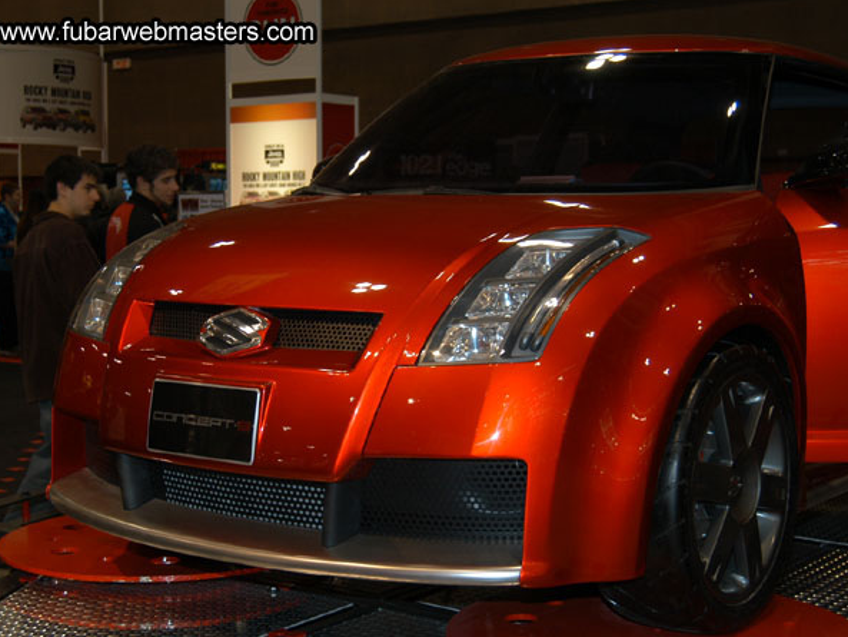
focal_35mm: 58
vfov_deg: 25.4
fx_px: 1410
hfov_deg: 33.5
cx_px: 433
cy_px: 318
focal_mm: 35
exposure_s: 1/60
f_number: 5
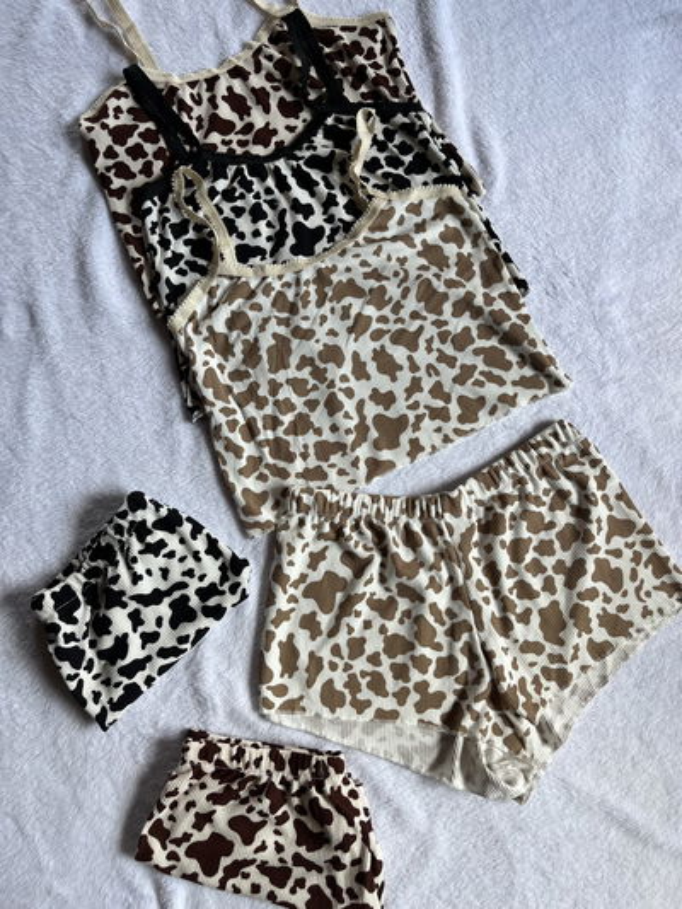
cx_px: 341
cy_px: 454
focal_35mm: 26
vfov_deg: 67.3
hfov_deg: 53.1
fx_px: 683
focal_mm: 5.1
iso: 32
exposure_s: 1/130
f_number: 1.6
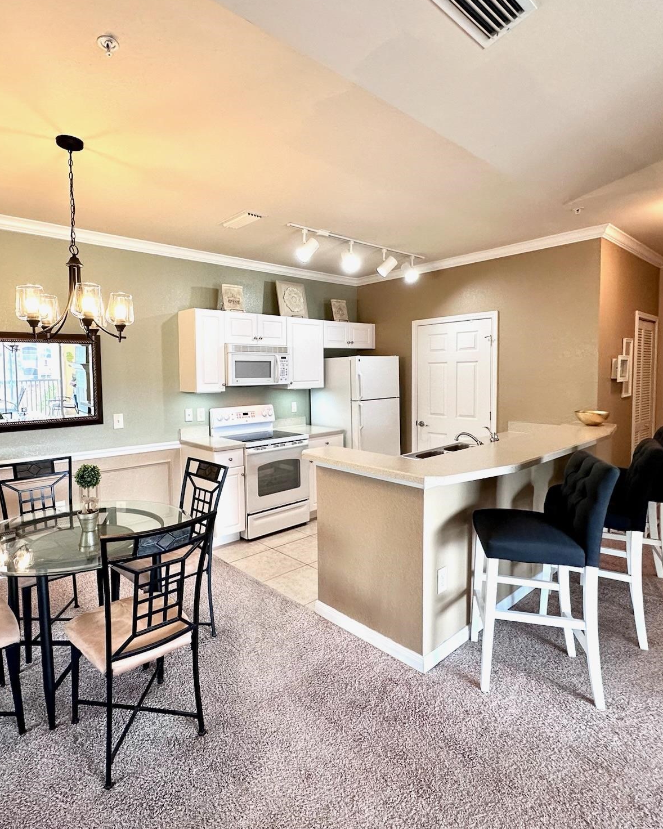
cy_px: 397
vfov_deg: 83.2
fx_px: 466
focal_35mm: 19
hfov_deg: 70.6
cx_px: 292
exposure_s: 1/120
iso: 200
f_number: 2.2
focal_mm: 2.22
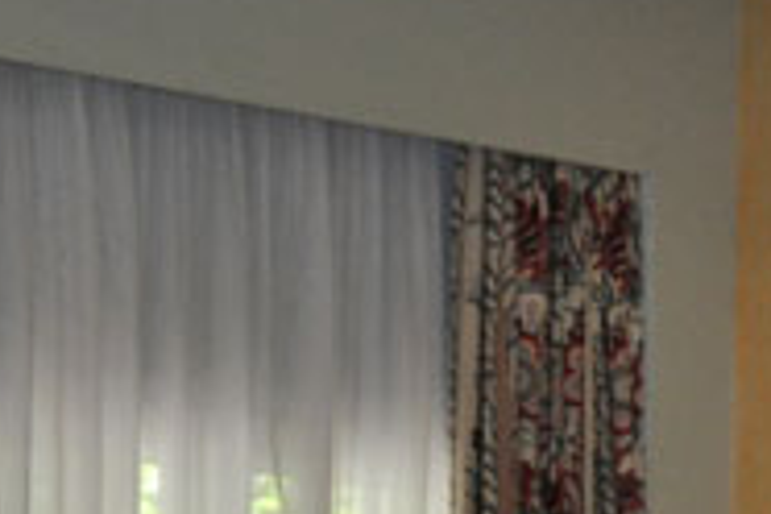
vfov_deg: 3.9
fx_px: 7584
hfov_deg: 5.7
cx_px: 1426
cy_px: 906
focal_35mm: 354
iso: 800
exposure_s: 1/60
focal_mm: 55
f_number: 5.6
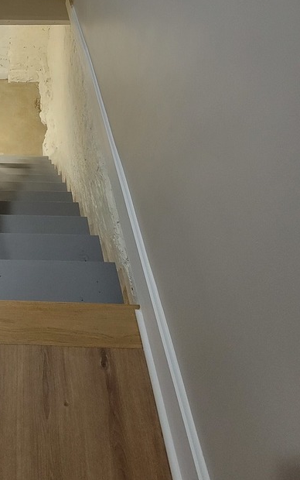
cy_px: 76
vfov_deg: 65.7
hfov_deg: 44.5
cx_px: 9
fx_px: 314
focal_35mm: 24
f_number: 2.2
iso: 320
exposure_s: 1/40
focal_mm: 2.2
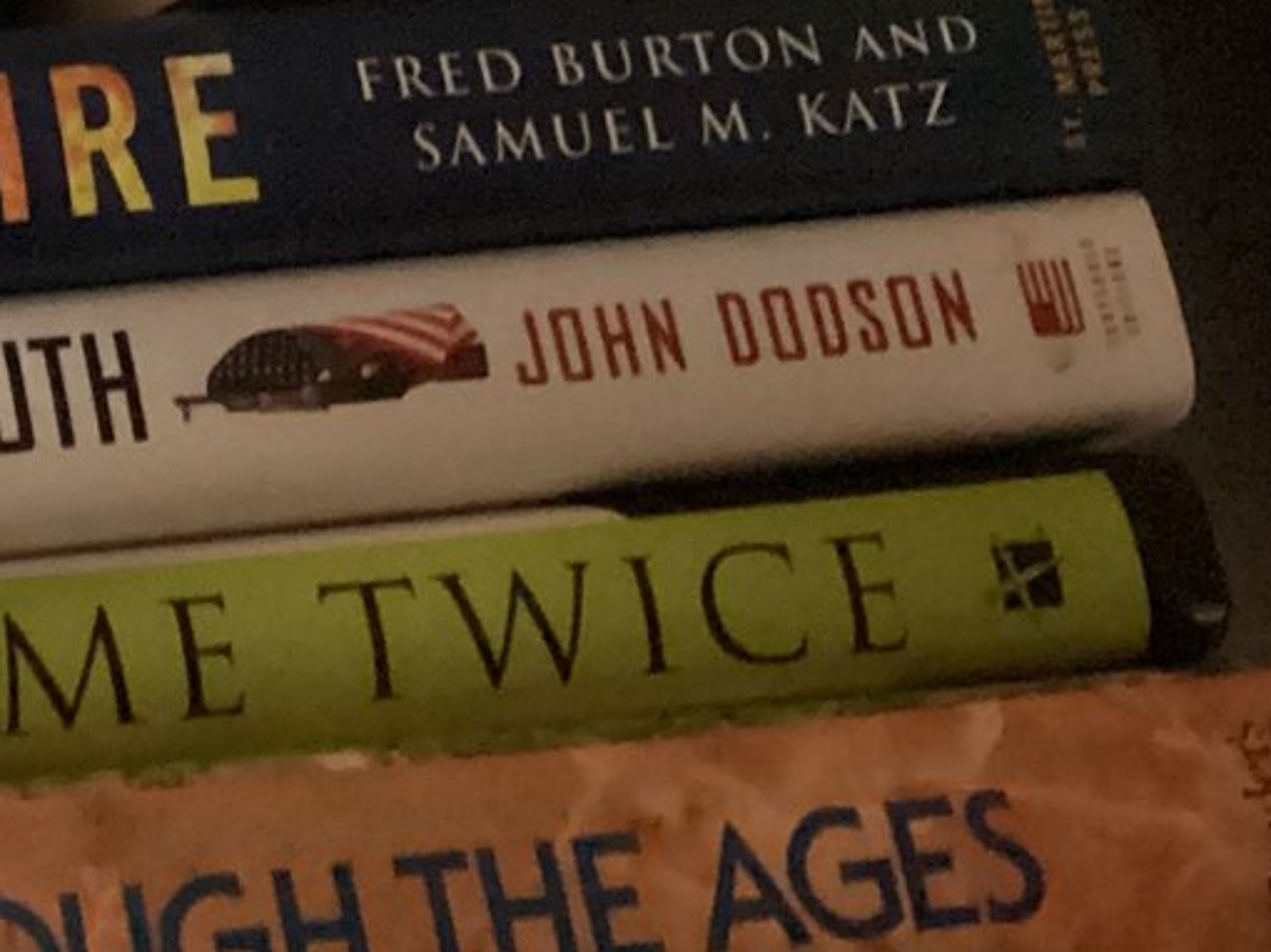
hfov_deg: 19.5
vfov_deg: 14.9
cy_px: -457
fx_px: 3376
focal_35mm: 92
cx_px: -435
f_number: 2.4
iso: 800
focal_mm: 3.3
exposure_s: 1/30
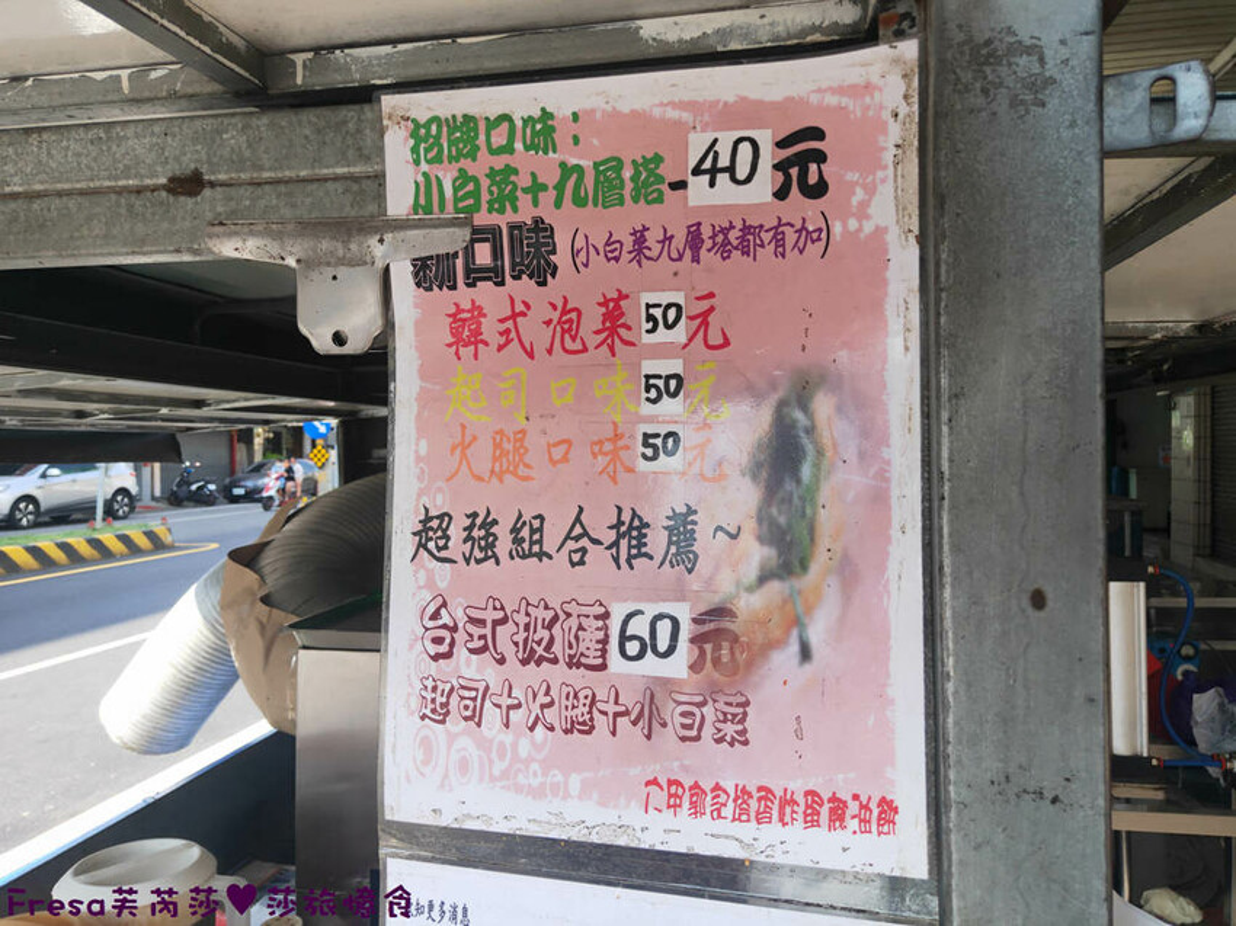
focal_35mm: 23
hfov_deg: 73.9
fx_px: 821
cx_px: 618
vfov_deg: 58.9
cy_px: 463
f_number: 1.7
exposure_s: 1/295
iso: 99
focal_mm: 3.97
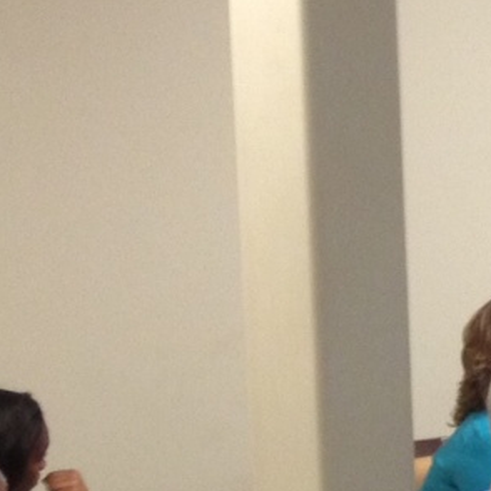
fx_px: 2760
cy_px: 561
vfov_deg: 10.0
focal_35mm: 172
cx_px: 1251
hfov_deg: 9.0
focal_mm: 4.28
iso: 125
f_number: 2.4
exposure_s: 1/20
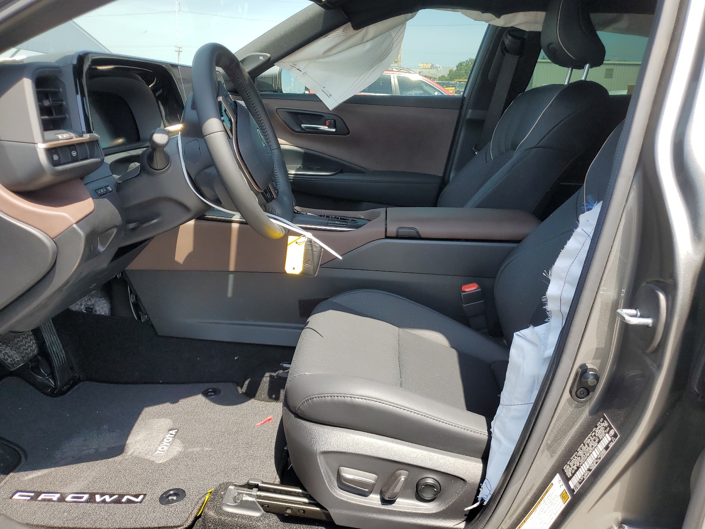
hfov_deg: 67.3
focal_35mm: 26
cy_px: 264
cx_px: 352
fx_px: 530
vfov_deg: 53.1
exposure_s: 1/714
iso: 50
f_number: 1.5
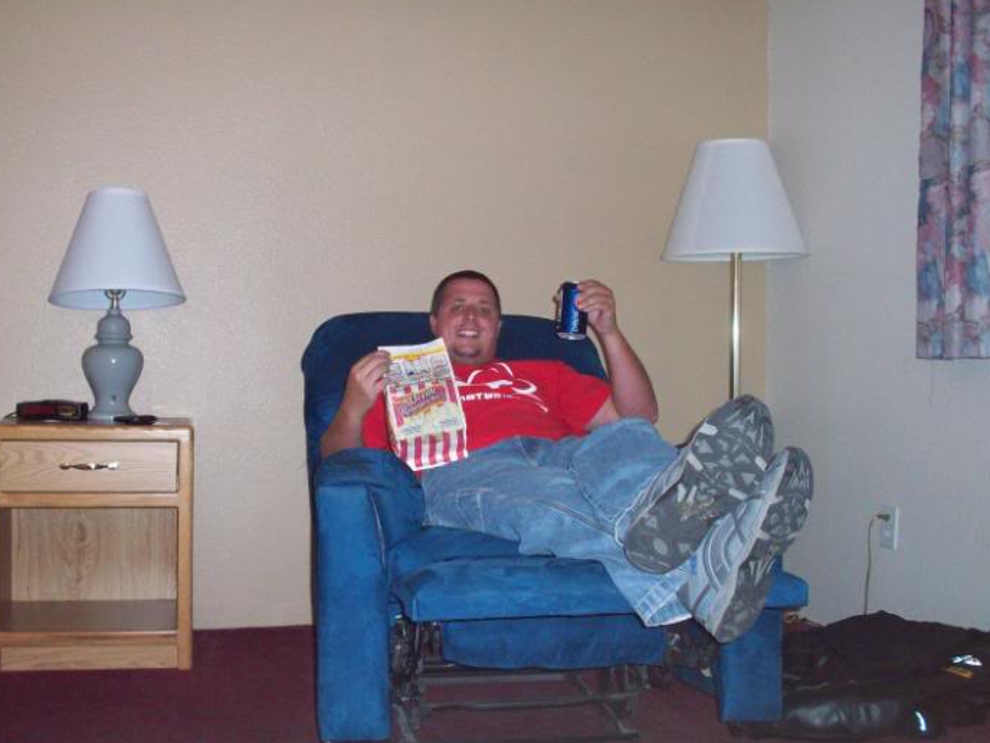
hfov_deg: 43.8
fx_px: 1230
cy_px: 373
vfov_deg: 33.6
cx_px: 466
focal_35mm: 43
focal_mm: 6.2
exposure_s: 1/45
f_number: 2.8
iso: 160
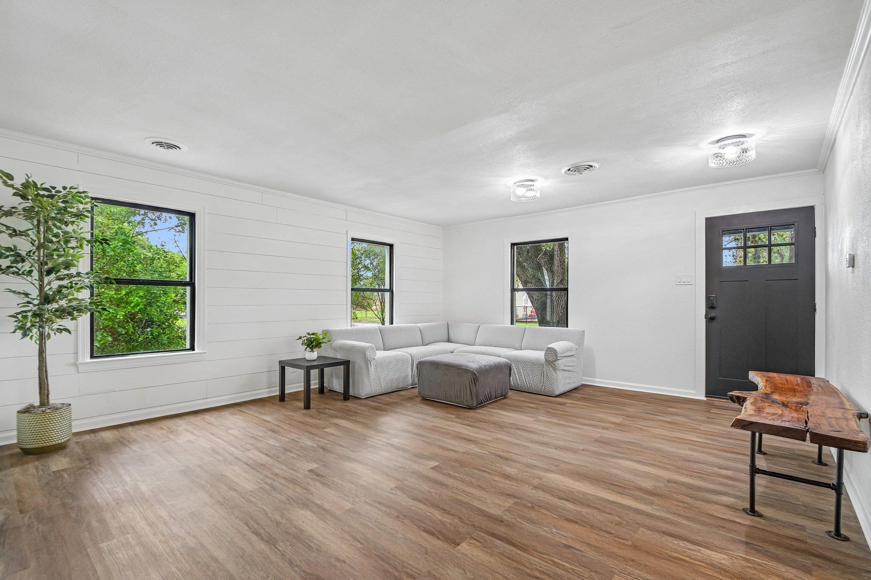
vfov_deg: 77.3
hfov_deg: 100.4
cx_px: 436
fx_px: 363
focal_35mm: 15
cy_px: 290
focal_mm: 10
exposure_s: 1/5
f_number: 8
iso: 400
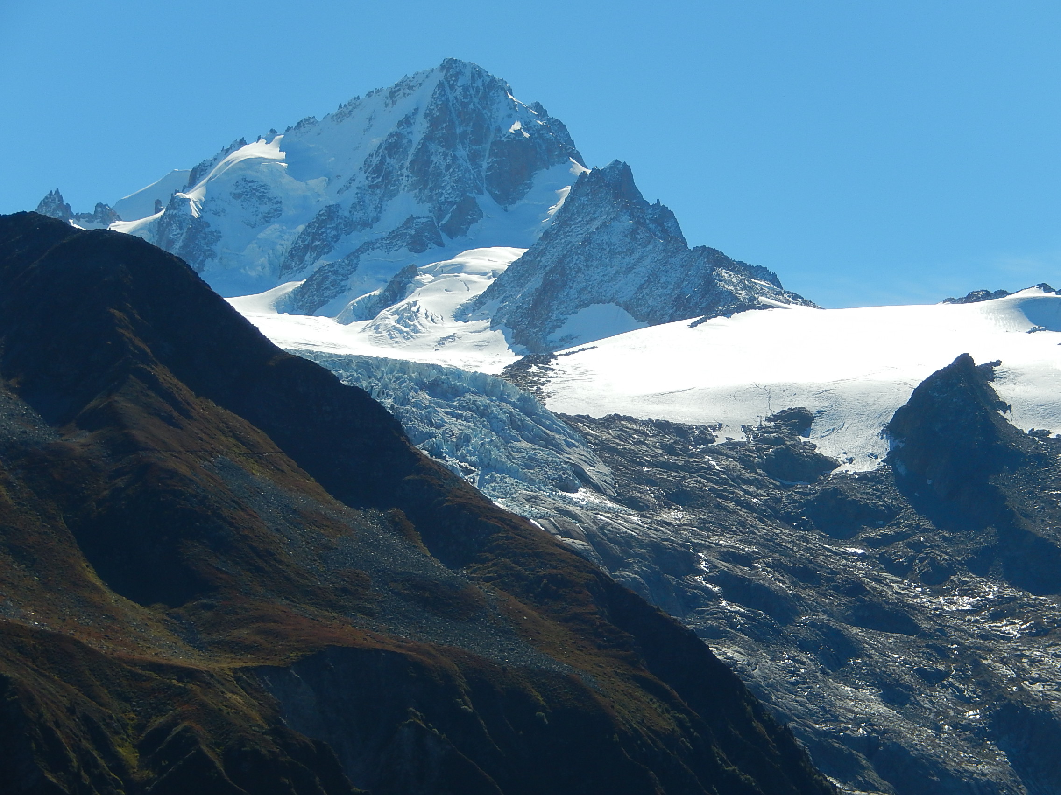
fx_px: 3586
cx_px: 530
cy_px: 398
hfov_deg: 16.8
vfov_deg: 12.7
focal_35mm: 117
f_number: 5.5
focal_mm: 21
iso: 125
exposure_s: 1/1000
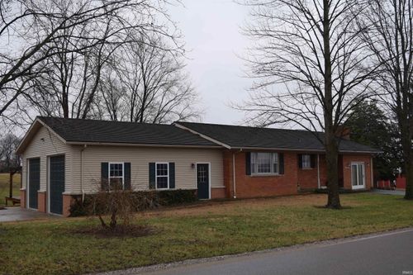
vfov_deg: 35.5
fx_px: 430
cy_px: 138
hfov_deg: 51.3
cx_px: 206
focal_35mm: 38
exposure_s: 1/200
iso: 100
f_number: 7.1
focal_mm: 25
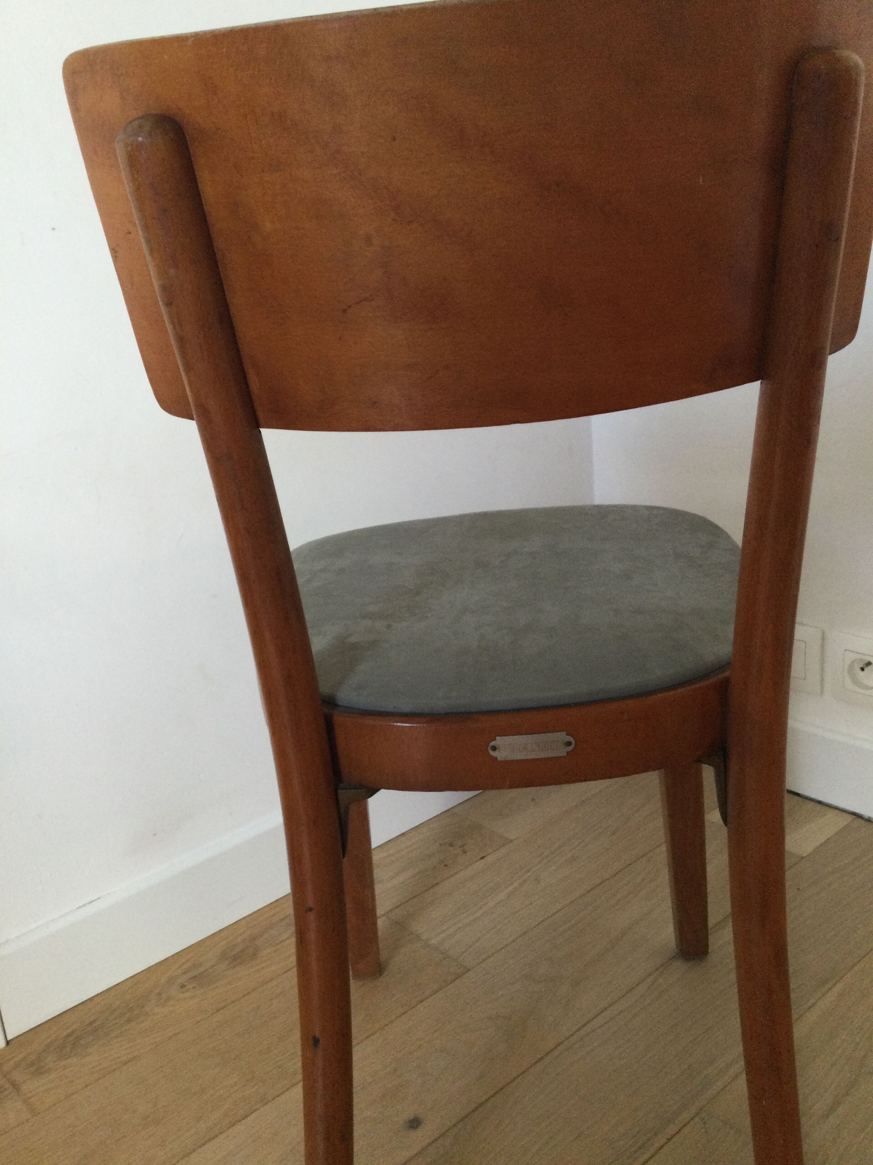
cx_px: 436
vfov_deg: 58.4
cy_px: 582
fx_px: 1042
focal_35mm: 31
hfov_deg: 45.4
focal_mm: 3.3
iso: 80
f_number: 2.4
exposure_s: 1/30
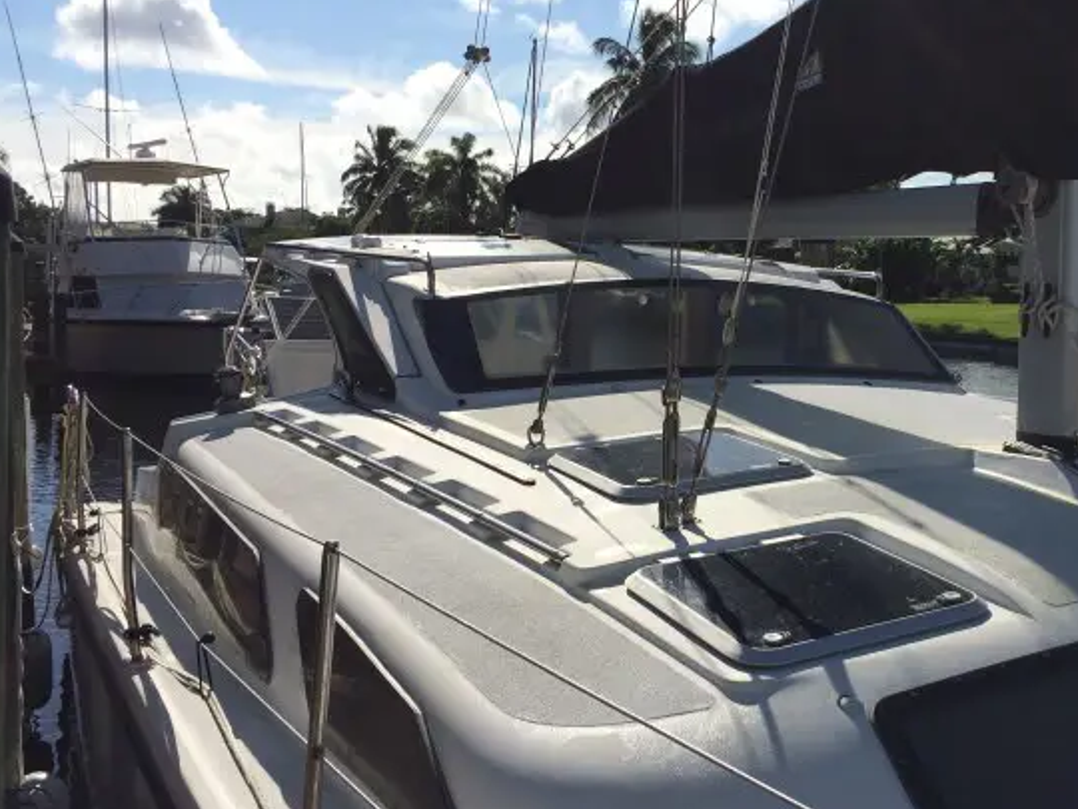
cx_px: 779
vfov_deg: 33.6
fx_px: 1339
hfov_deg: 42.8
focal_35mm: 43
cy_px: 388
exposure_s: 1/4566
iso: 32
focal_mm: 4.15
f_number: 2.2
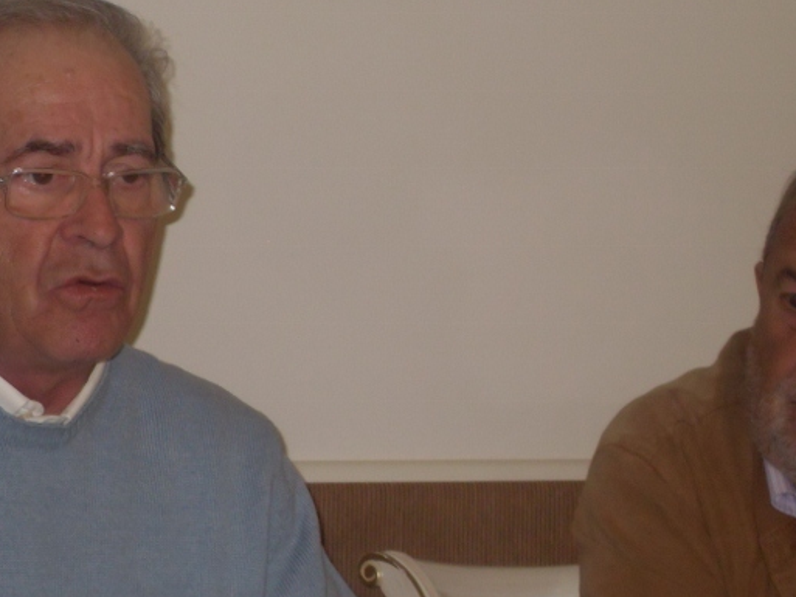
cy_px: 323
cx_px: 307
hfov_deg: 11.4
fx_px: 3979
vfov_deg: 8.6
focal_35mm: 173
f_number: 5.2
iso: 200
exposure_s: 1/90
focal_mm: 18.1
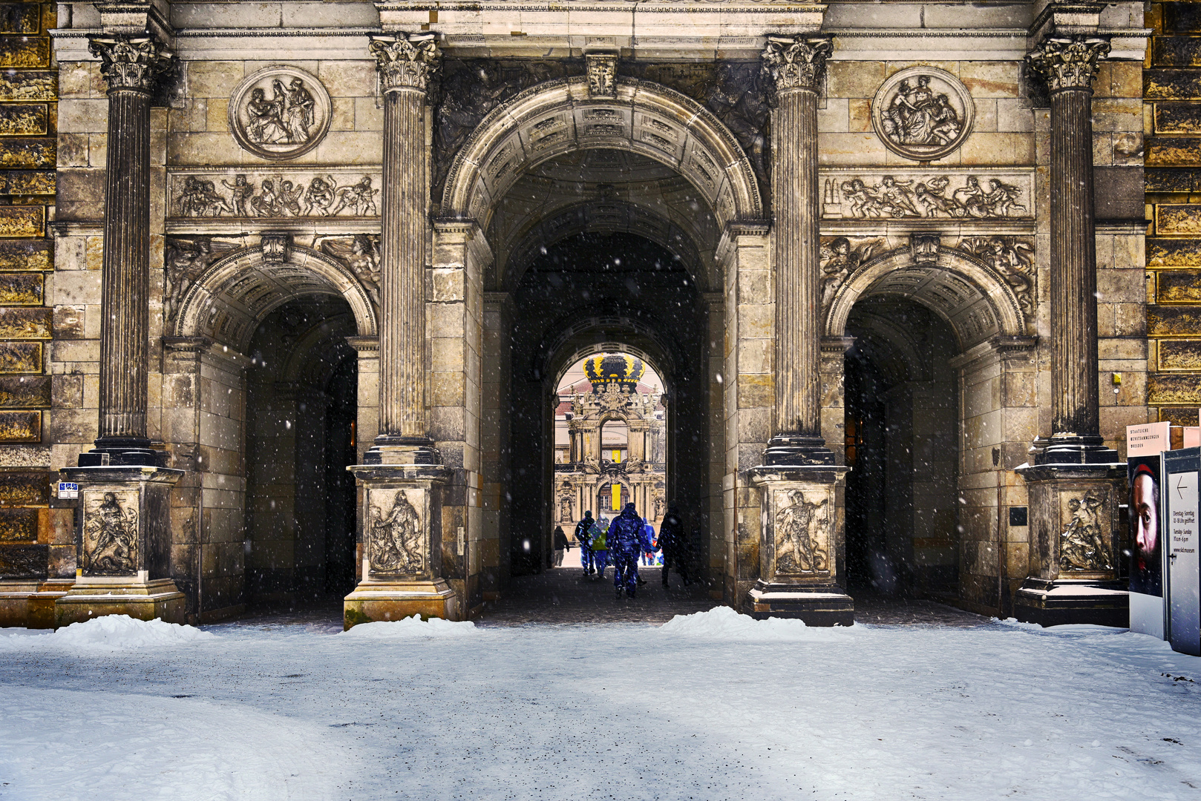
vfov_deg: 33.4
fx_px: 1335
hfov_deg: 48.4
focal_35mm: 40
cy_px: 400
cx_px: 600
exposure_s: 1/125
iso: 100
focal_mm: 40
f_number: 5.6
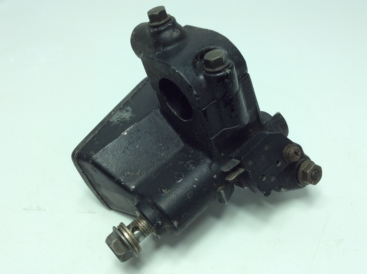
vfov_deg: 44.1
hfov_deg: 56.9
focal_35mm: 32
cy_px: 137
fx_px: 339
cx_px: 184
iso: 32
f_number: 2.4
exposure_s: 1/316
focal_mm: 3.3
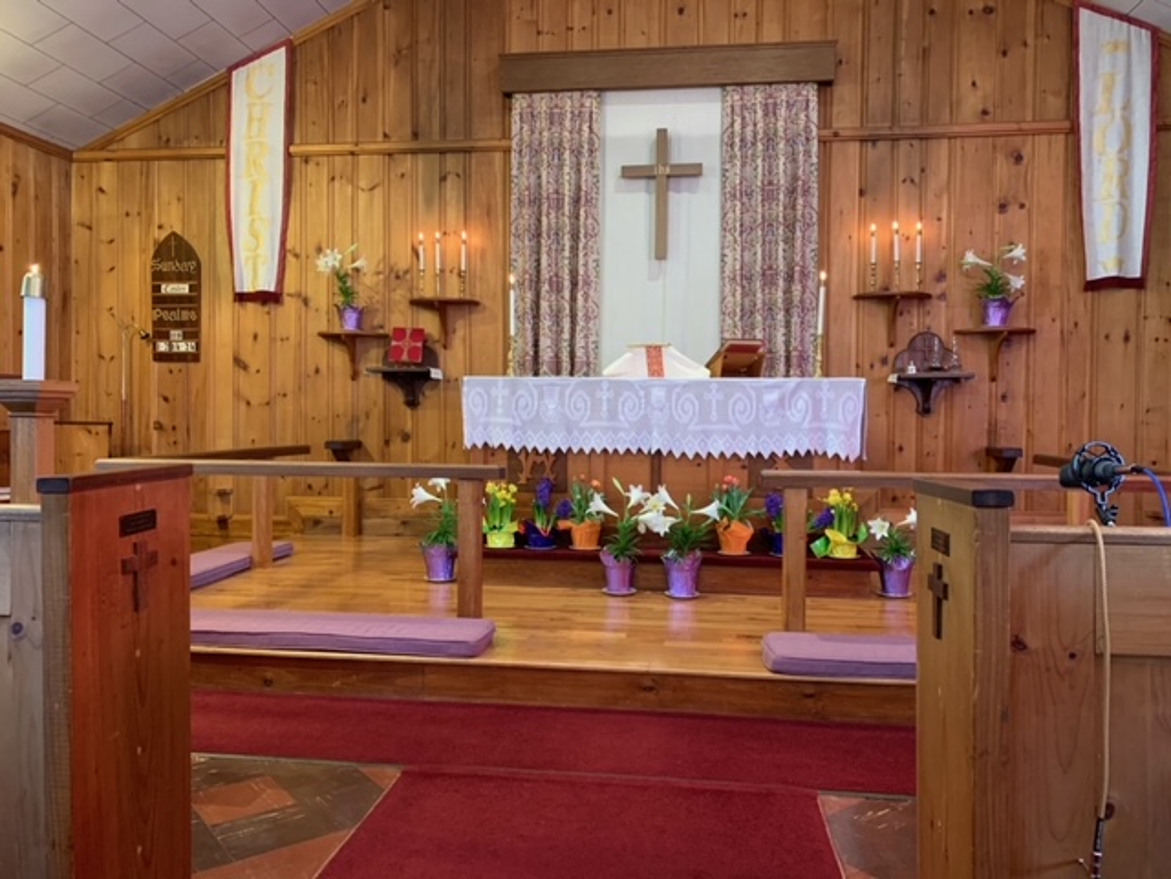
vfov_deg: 53.1
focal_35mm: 26
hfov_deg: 67.3
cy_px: 440
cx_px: 586
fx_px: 880
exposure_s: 1/40
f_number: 1.8
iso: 400
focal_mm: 4.25
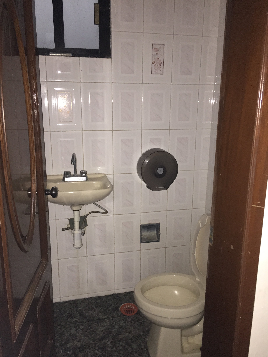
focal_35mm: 29
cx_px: 134
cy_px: 178
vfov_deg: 61.7
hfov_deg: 48.2
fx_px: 299
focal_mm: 4.15
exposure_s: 1/16
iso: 160
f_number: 2.2
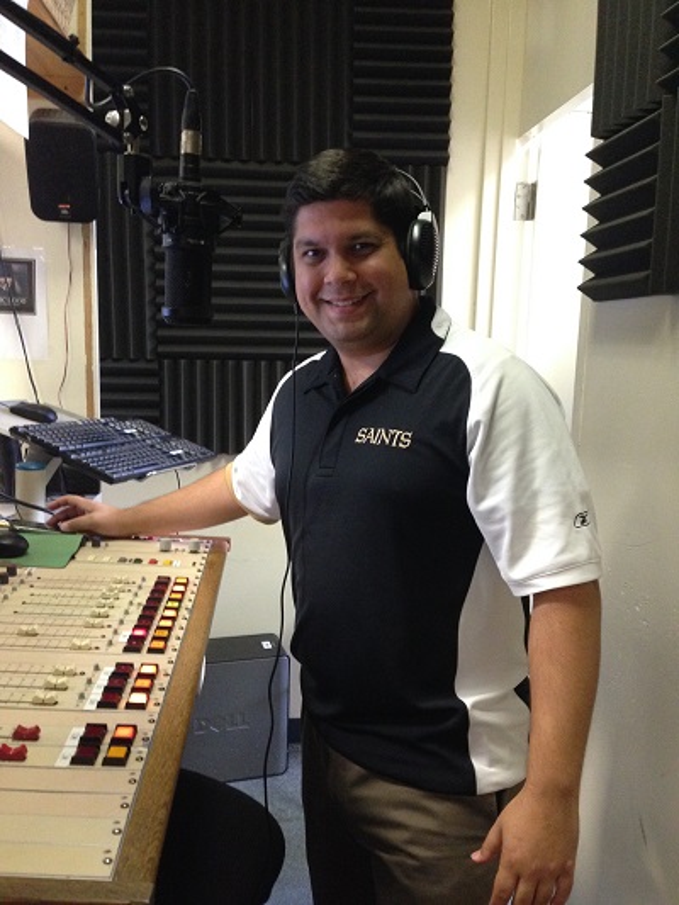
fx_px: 863
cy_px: 452
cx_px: 340
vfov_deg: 55.3
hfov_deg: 43.0
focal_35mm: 33
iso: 400
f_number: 2.4
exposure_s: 1/17
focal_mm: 4.12
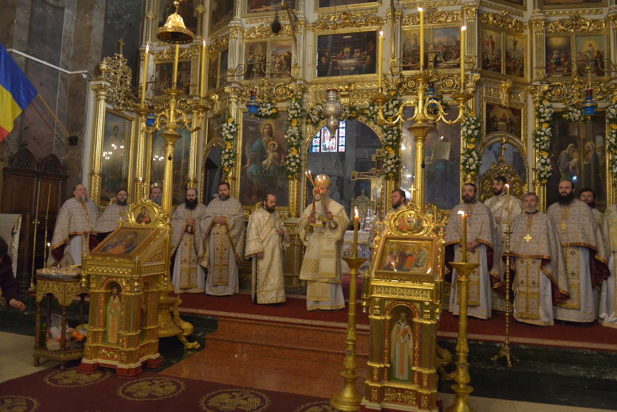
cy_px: 201
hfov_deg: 71.5
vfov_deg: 51.3
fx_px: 429
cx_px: 316
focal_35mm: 25
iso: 2500
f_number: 3.5
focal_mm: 24
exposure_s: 1/80
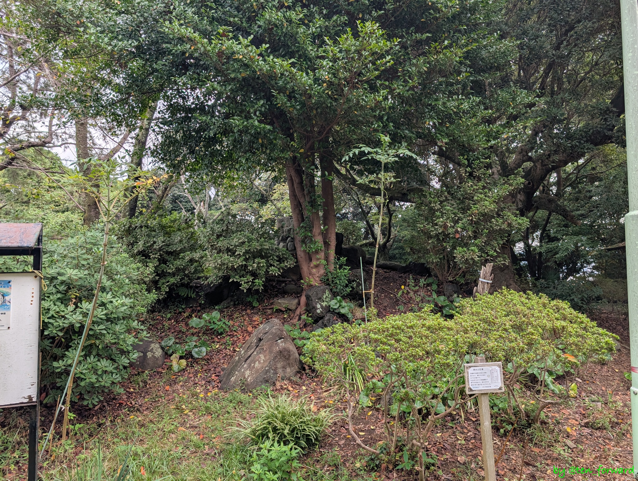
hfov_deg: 71.5
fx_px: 443
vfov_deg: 56.9
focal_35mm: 24
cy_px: 240
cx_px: 319
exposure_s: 1/1672
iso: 20
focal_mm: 6.9
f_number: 1.68
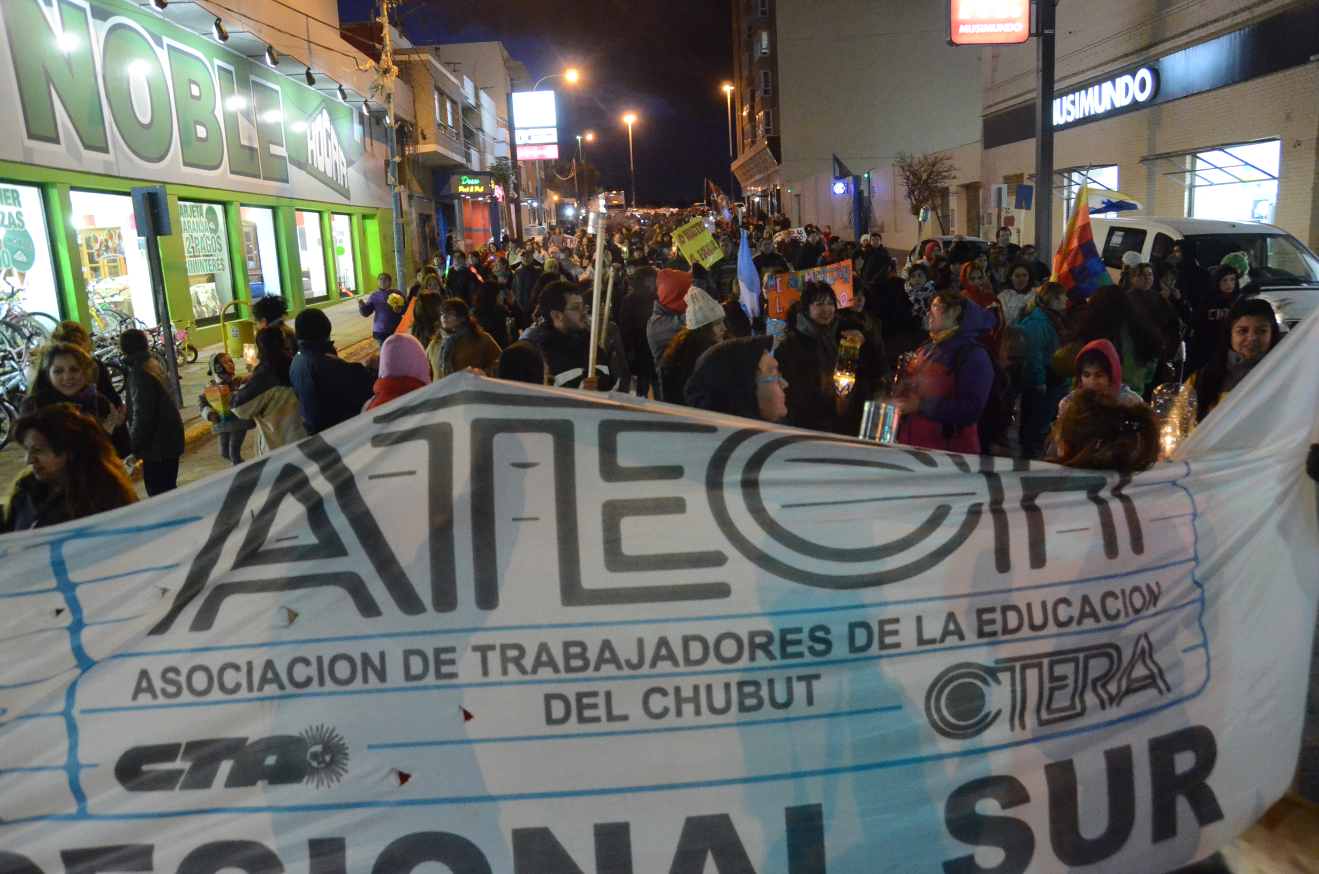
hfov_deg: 41.2
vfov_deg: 28.0
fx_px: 1755
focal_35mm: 48
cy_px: 437
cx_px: 660
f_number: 5
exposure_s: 1/60
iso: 6400
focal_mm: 32
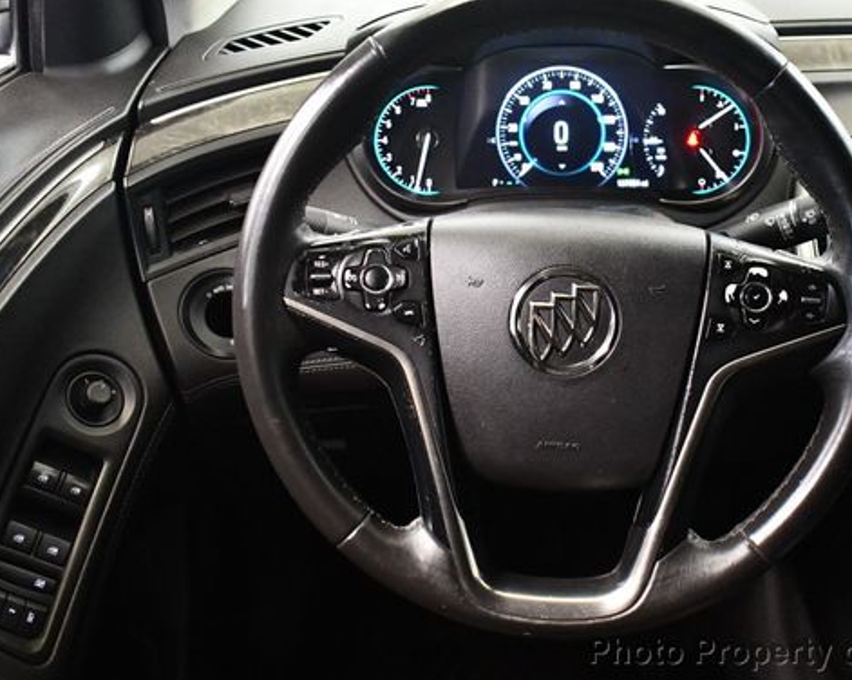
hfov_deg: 39.9
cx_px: 566
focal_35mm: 46
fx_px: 1159
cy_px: 298
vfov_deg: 32.7
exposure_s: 1/60
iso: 5000
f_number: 3.5
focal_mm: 18
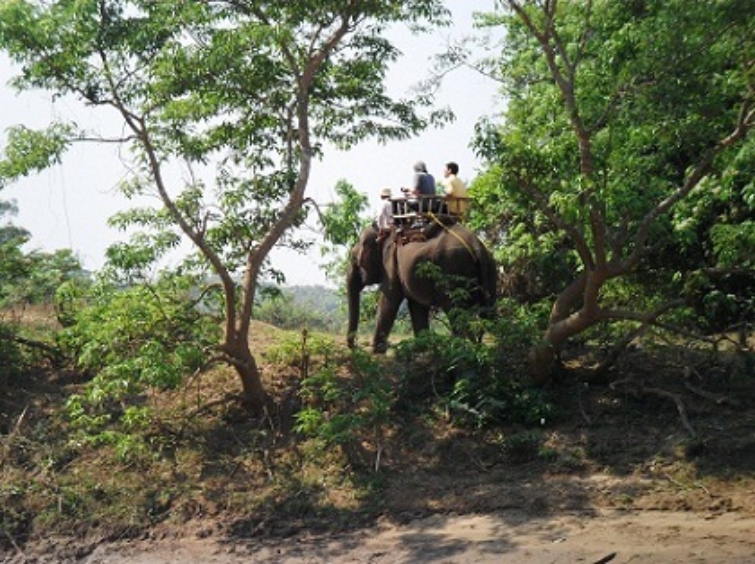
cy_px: 282
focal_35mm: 135
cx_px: 378
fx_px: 2941
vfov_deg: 11.0
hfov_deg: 14.6
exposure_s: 1/250
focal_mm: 24.5
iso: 100
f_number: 5.9
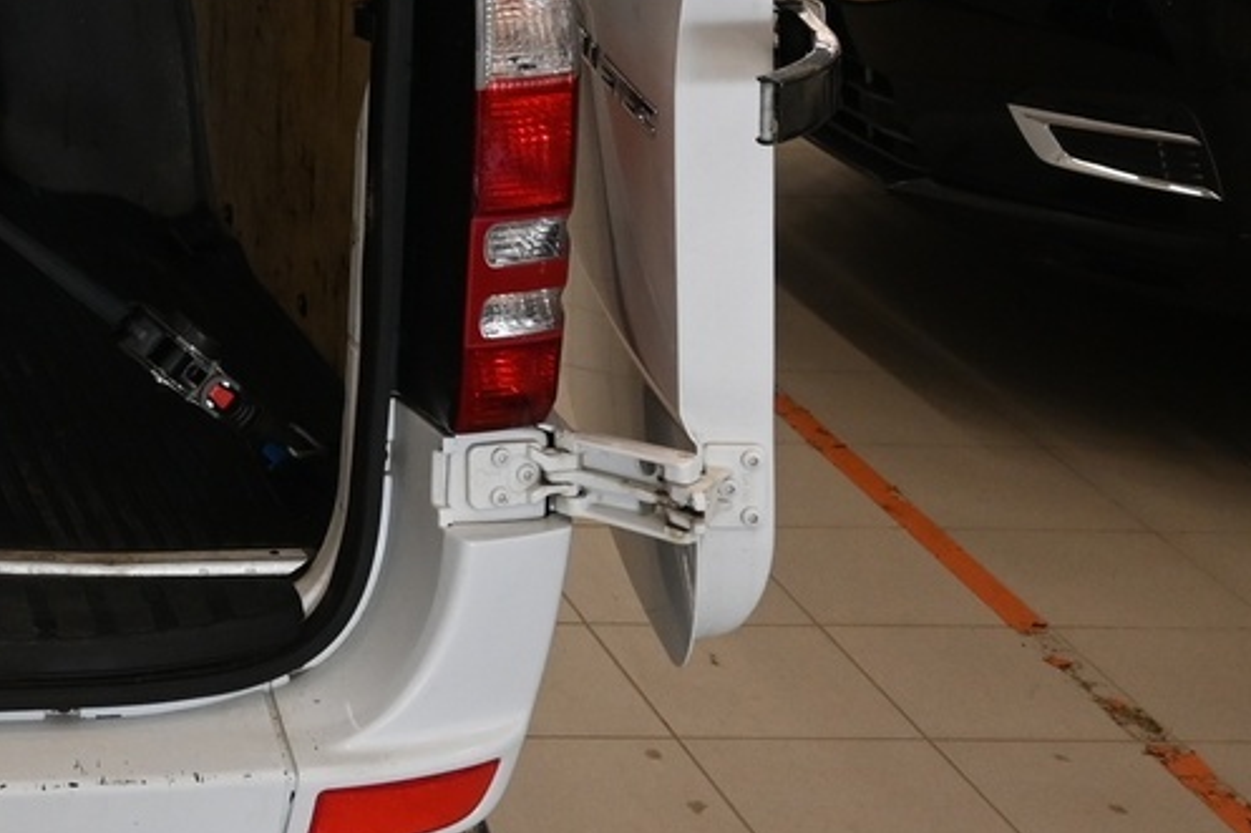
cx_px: -551
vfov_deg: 14.5
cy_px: -410
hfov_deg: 20.3
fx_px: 3057
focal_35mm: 88
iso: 500
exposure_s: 1/100
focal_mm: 18
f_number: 5
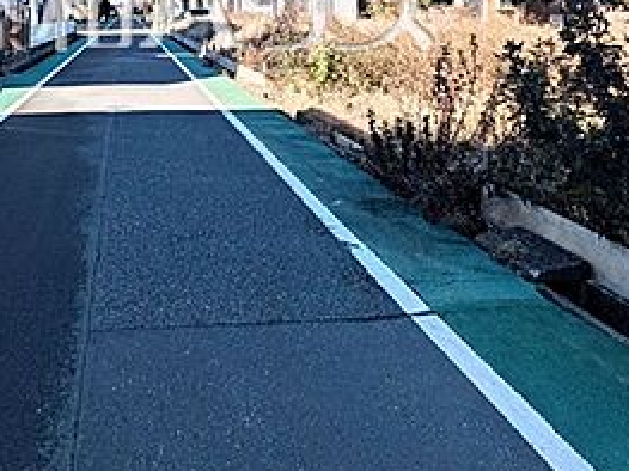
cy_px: 7
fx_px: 581
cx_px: 179
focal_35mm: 32
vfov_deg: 39.3
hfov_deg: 54.9
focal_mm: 1.83
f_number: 2.2
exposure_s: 1/1751
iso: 49
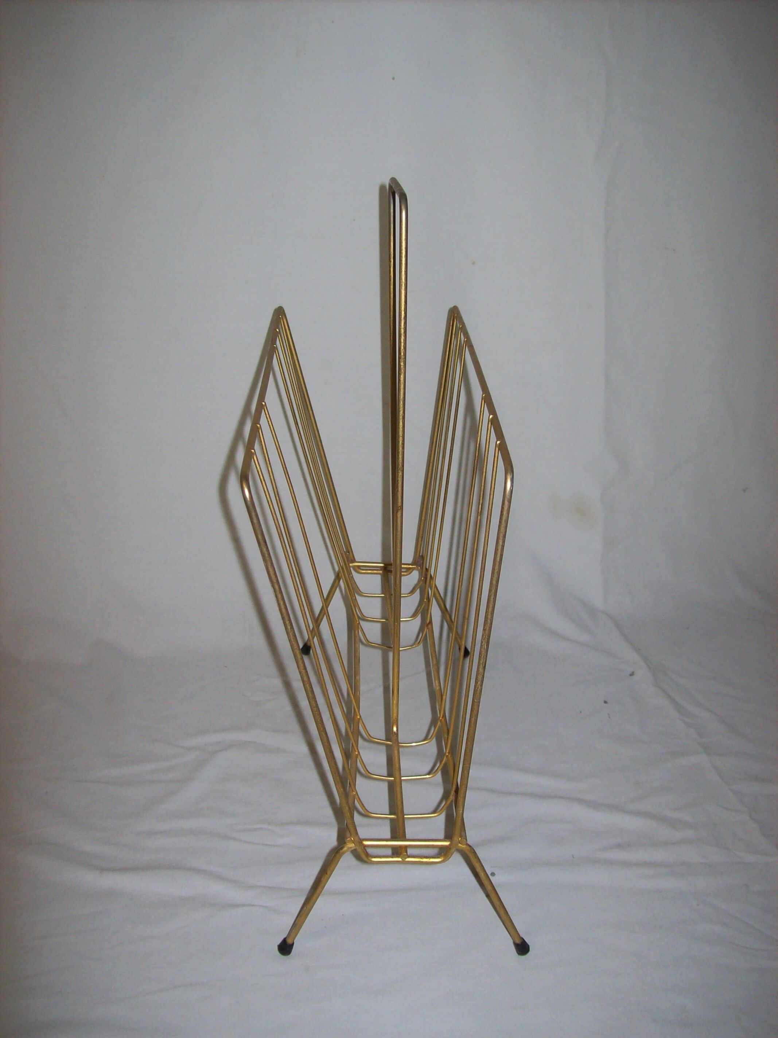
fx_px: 1079
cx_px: 389
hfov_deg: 39.6
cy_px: 519
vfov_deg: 51.4
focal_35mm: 36
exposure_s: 1/64
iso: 80
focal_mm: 6
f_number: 2.7
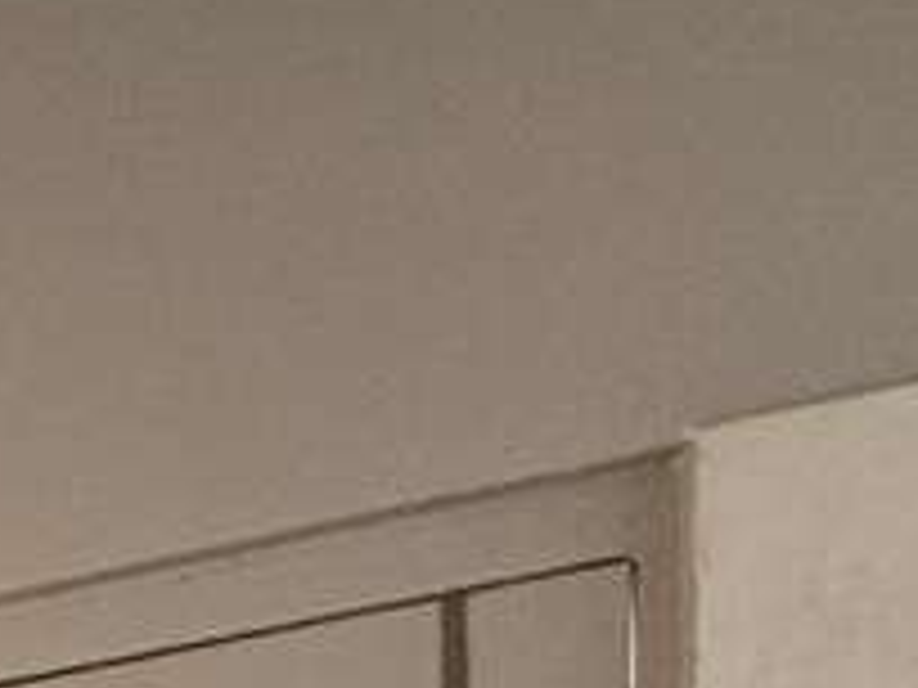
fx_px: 2334
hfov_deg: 16.2
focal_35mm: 88
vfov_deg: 12.8
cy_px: 1664
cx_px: -1008
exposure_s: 1/120
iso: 250
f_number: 2.2
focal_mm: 2.22
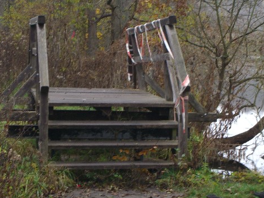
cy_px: 84
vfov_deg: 10.5
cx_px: 106
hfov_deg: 14.0
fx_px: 1075
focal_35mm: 141
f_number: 5.1
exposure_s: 1/60
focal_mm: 23.7
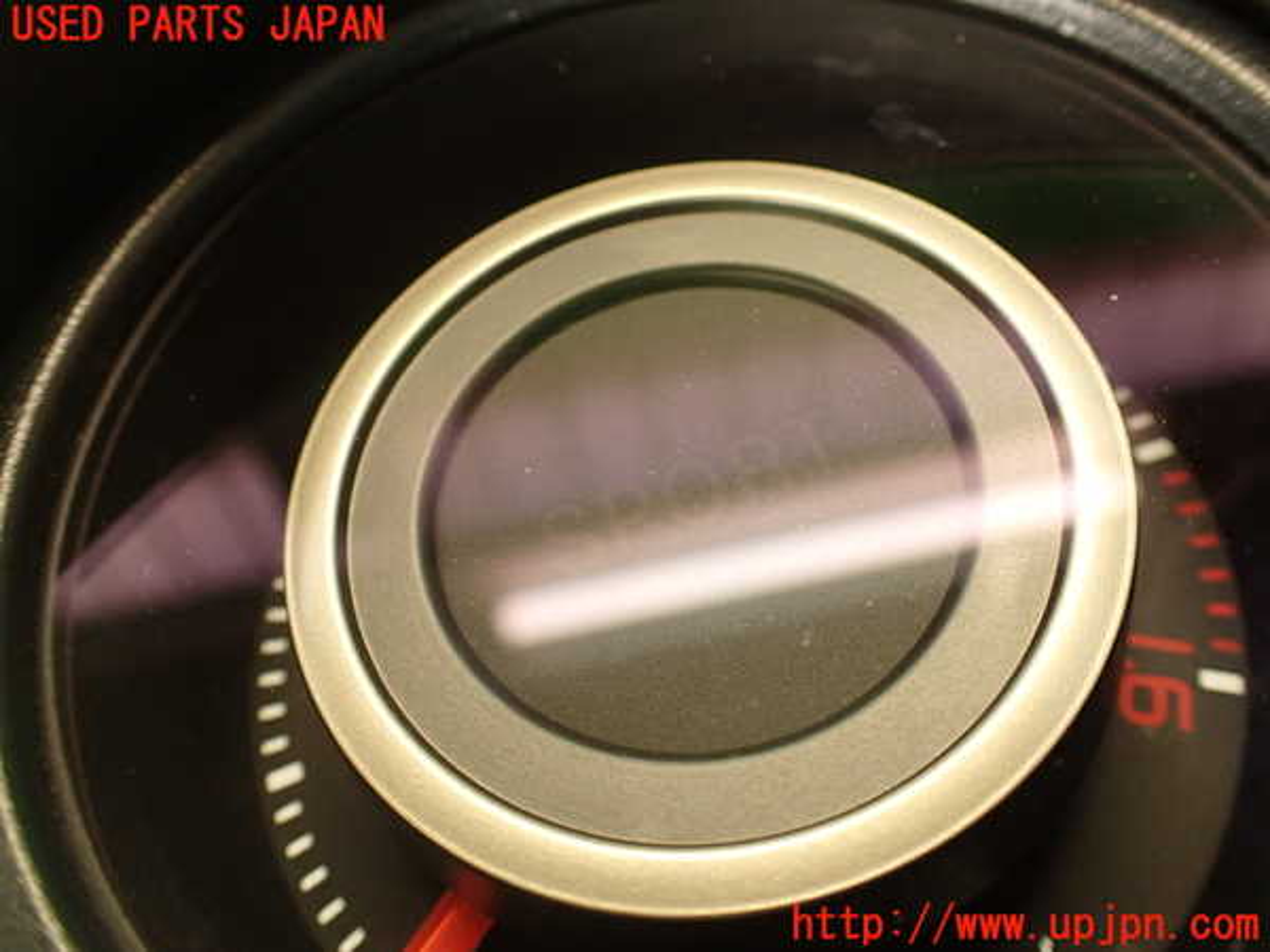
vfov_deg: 46.8
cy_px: 476
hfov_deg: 60.0
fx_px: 1101
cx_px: 635
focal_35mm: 30
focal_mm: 5.4
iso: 320
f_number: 2.3
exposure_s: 1/30
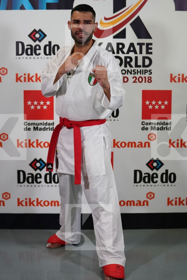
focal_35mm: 76
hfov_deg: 18.0
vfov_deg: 26.6
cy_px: 137
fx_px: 592
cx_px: 89
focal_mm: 70
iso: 2500
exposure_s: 1/500
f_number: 2.8
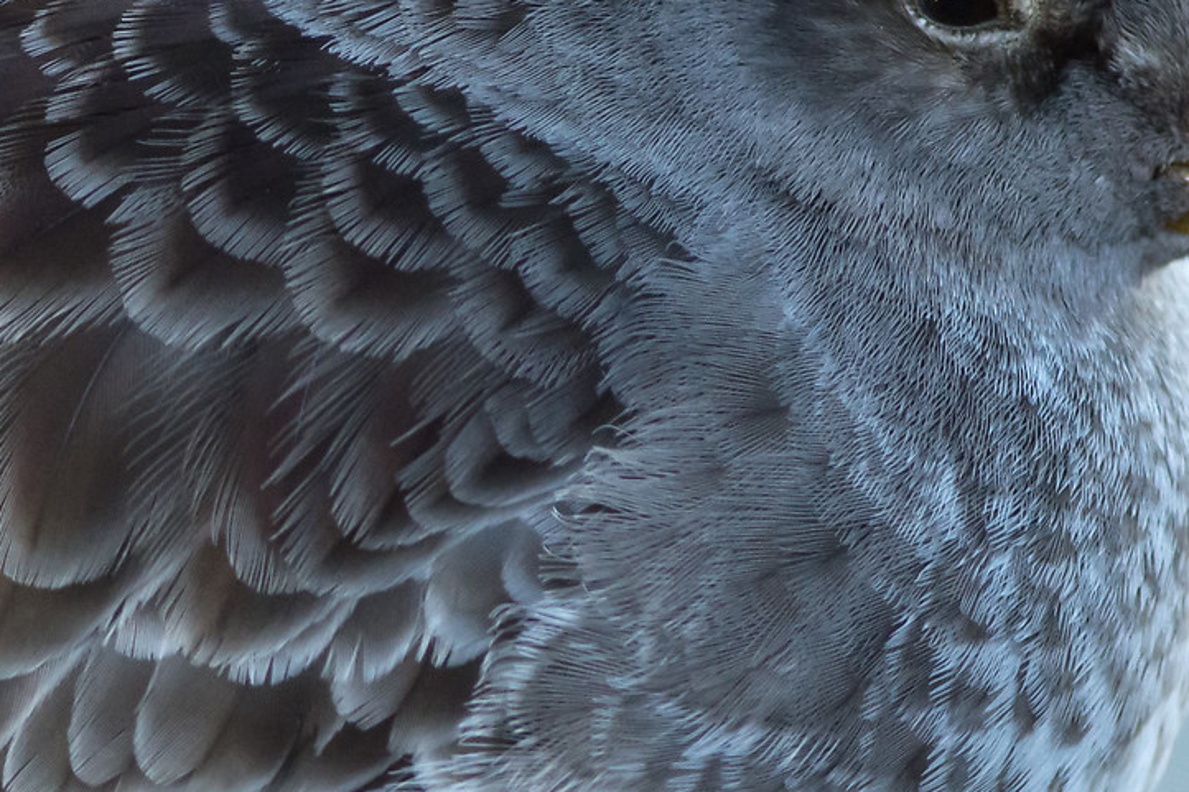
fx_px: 49395
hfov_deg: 1.4
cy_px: 560
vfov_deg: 0.9
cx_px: 240
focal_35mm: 1496
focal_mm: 300
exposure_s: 1/800
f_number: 6.3
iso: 1250
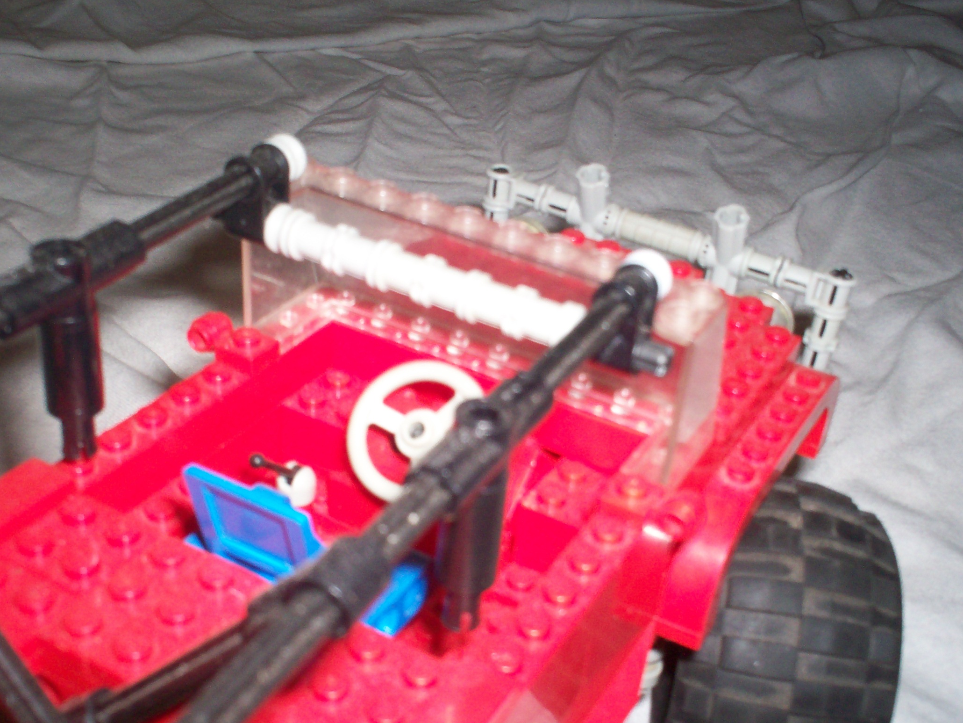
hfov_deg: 42.1
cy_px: 421
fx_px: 1252
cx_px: 498
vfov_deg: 32.1
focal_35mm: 45
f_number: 4.5
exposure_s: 1/60
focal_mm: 6
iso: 140
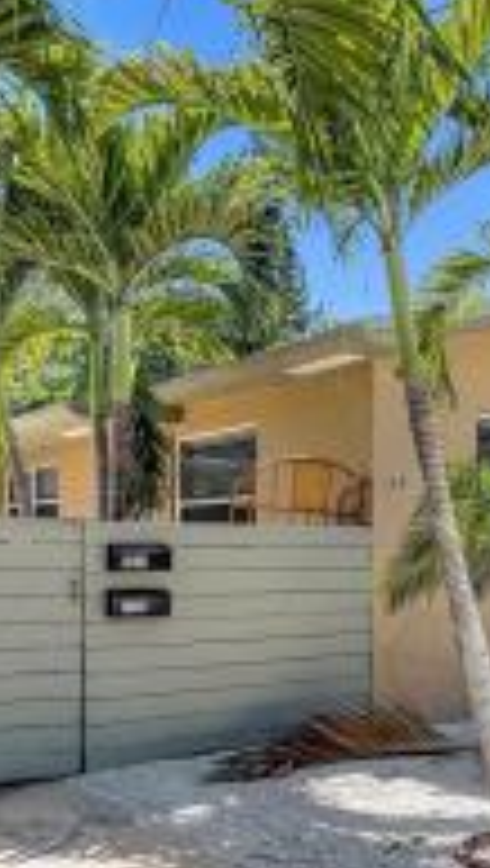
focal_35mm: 39
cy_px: 571
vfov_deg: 50.7
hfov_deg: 30.0
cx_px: 124
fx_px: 898
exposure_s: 1/400
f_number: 13
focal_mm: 16
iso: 640
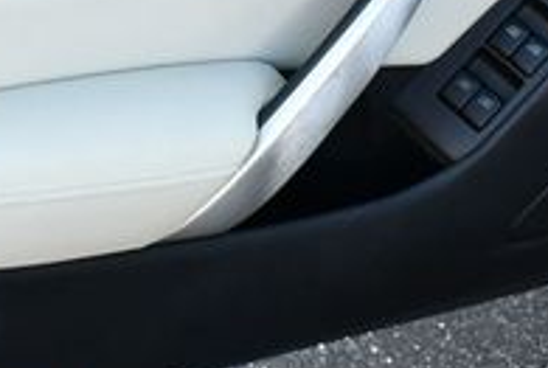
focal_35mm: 131
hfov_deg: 15.4
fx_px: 1999
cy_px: -25
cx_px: 51
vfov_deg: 10.4
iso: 400
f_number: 4
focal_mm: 20
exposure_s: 1/250
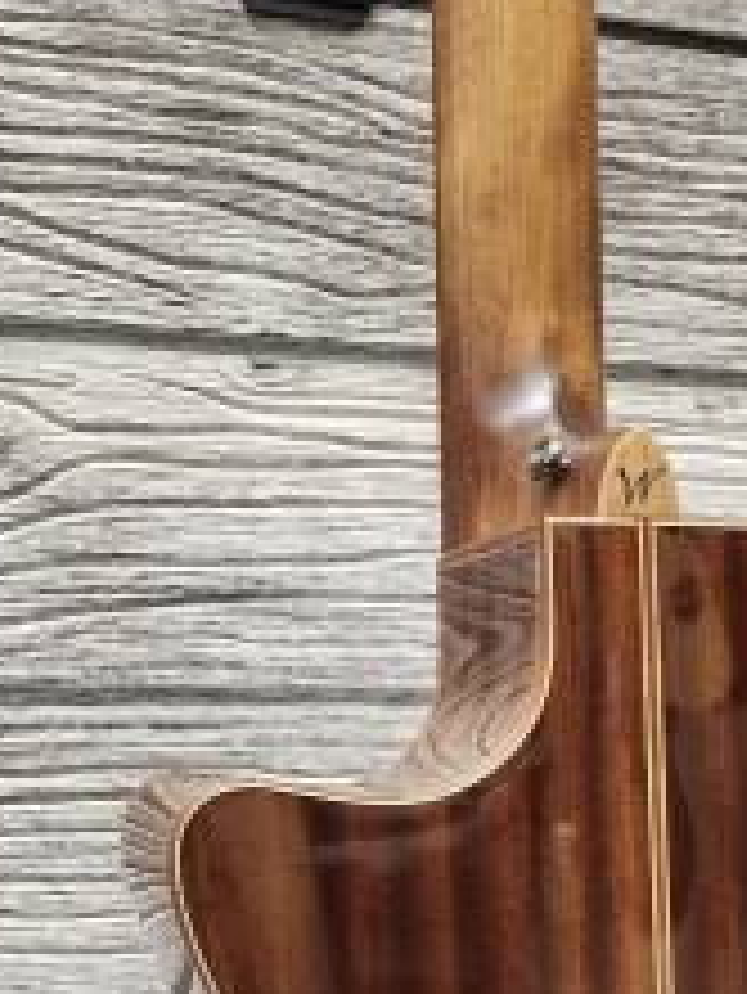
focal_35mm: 54
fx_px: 1552
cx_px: 522
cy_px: 1111
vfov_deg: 31.3
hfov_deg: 26.8
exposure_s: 1/120
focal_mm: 5.54
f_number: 1.8
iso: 800
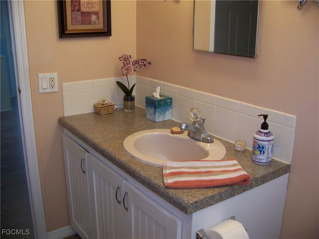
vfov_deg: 39.7
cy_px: 120
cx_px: 160
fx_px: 332
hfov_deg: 51.4
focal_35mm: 36
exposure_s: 1/30
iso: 200
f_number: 2.8
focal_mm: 5.85
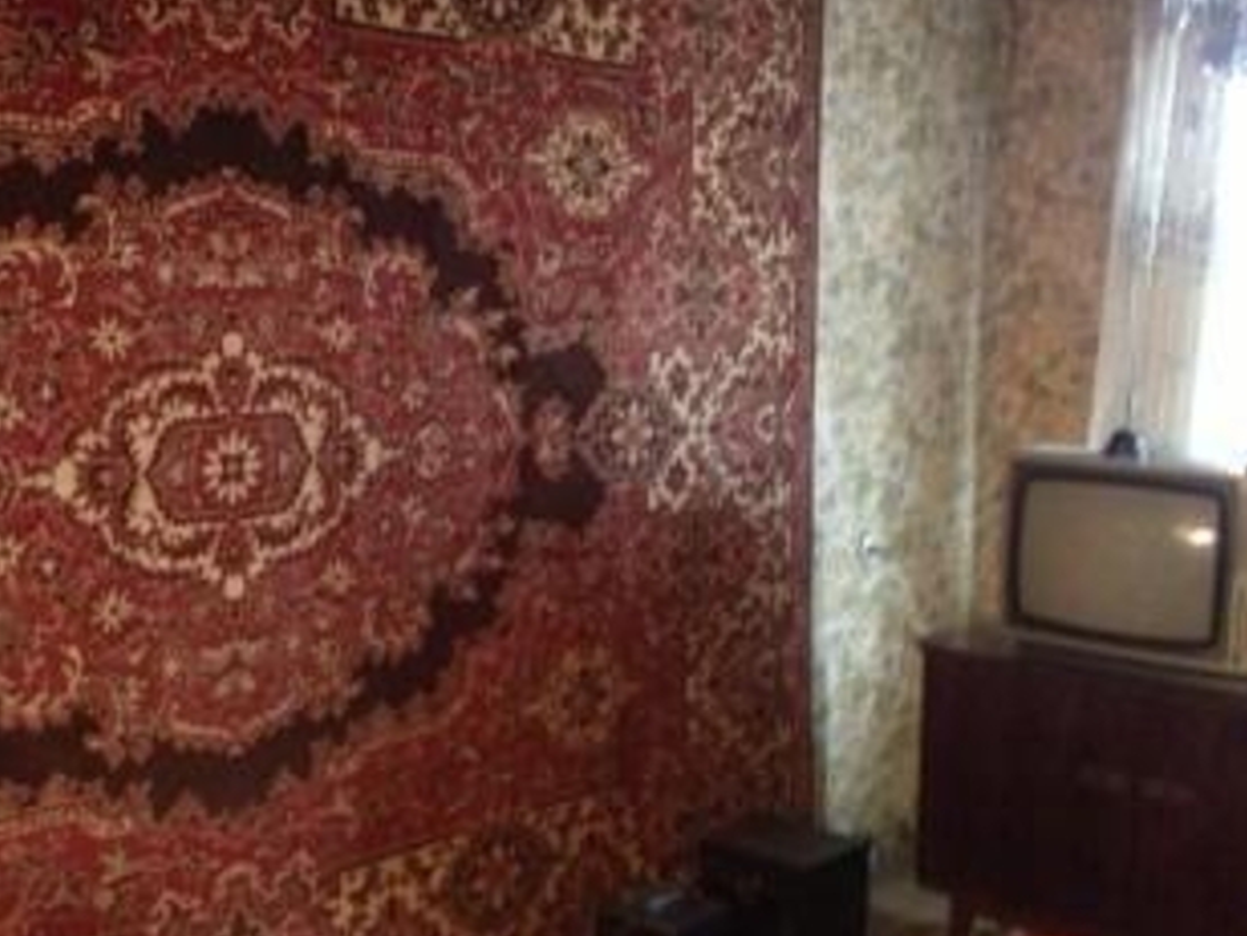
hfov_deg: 37.2
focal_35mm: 51
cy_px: 450
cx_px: 450
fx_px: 1838
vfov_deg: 28.6
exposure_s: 1/15
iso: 800
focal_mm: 4.28
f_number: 2.4
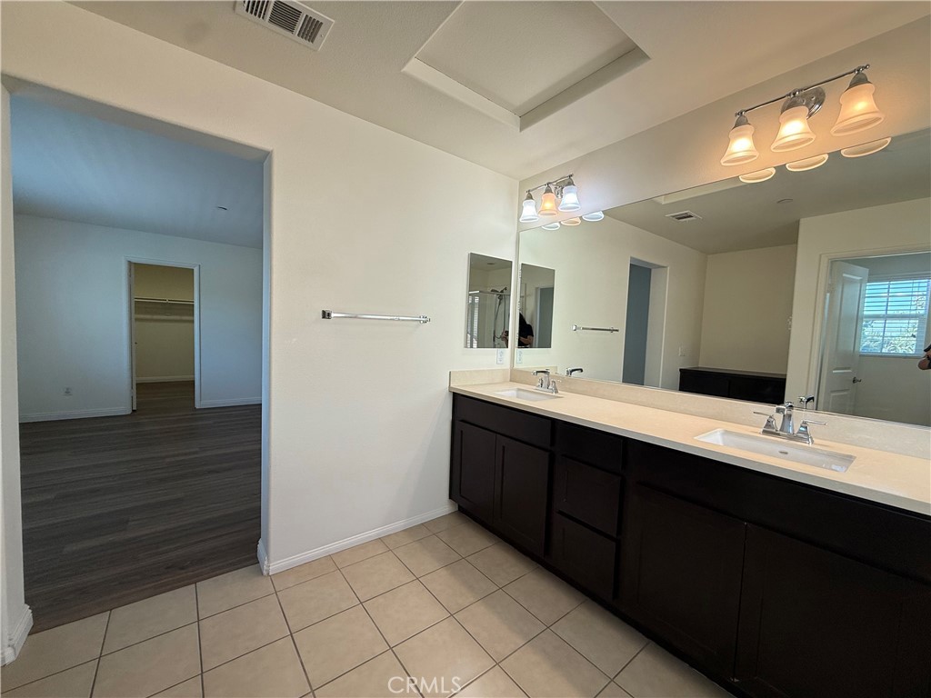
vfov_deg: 85.7
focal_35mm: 14
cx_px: 466
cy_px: 349
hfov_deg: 102.1
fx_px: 377
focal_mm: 2.22
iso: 64
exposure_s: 1/120
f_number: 2.2
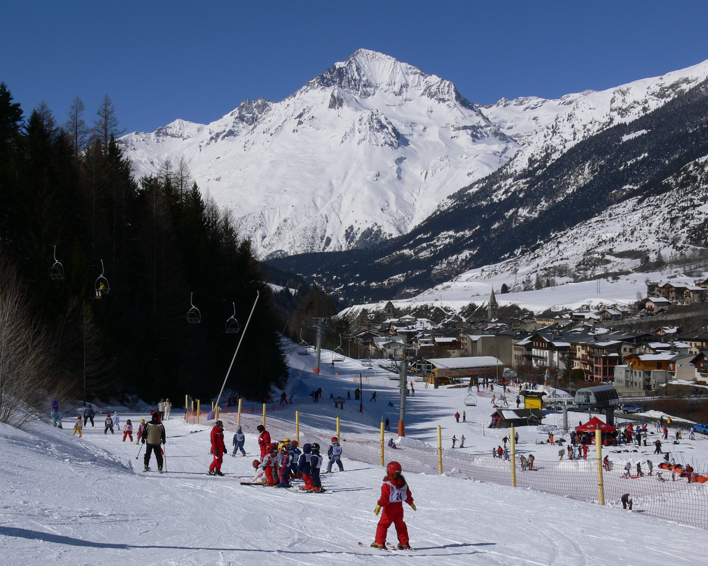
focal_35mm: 53
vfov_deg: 28.6
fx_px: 1110
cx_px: 326
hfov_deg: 35.3
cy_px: 282
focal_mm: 10.6
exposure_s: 1/640
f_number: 8
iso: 80
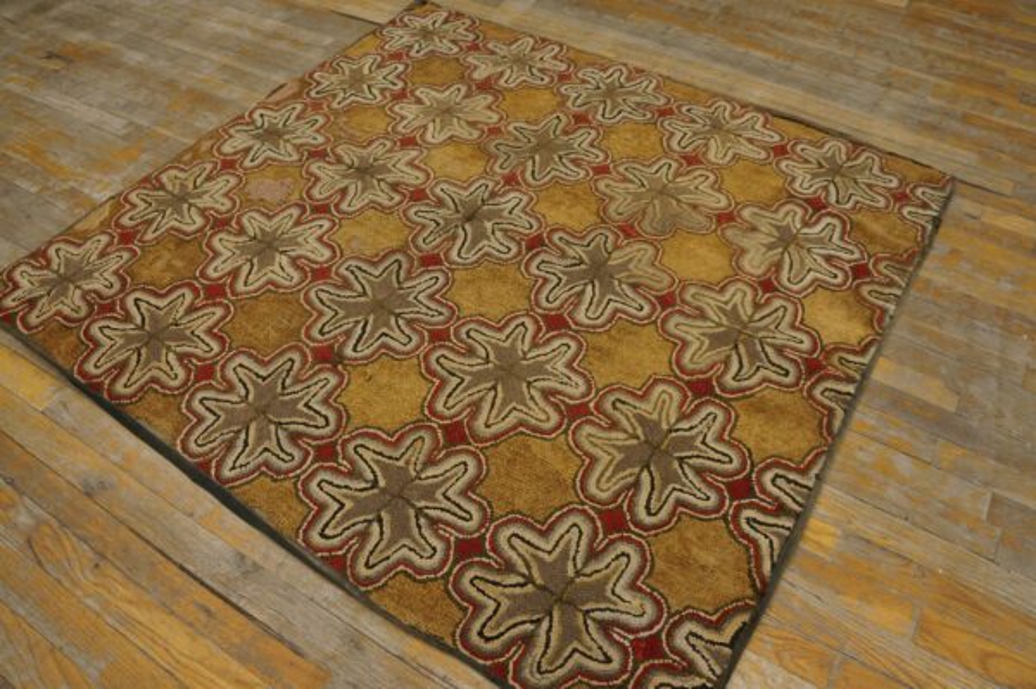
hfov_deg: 67.4
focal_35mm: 27
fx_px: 776
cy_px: 344
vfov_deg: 47.9
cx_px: 518
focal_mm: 18
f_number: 4
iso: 640
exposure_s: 1/60
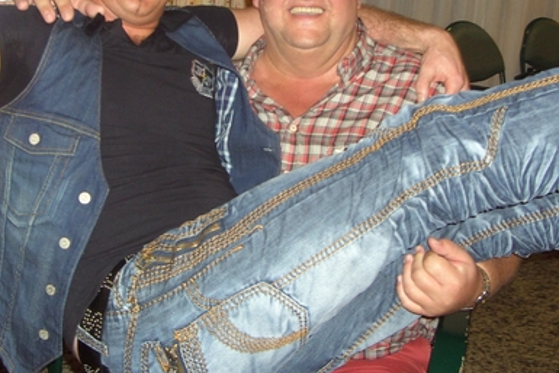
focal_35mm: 60
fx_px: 932
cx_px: 267
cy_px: 104
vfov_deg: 22.5
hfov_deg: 33.4
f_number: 2.8
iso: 100
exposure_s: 1/50
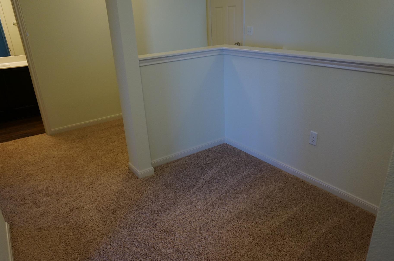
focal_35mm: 27
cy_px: 136
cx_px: 200
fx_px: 295
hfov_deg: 67.5
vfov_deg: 47.8
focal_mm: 16
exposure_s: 1/60
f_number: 4
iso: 500
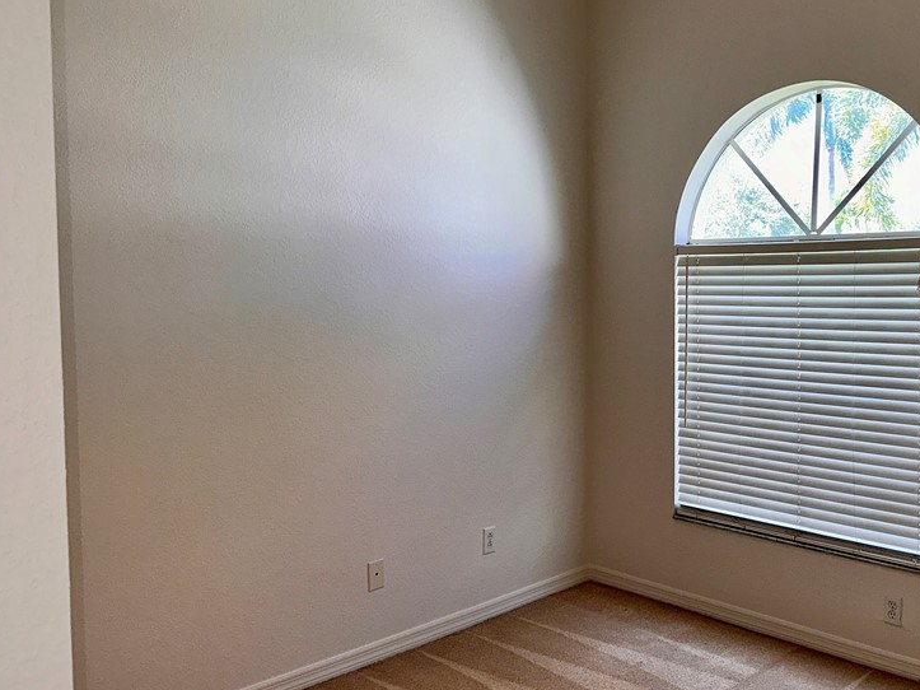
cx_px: 618
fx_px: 903
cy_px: 323
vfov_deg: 41.8
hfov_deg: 52.9
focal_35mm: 34
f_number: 1.78
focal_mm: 6.86
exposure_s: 1/183
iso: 50
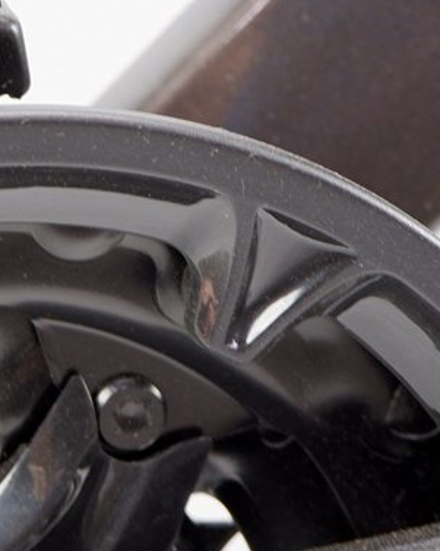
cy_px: 80
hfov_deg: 12.6
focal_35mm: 111
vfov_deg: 17.1
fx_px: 1809
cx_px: -371
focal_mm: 22.8
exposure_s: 1/34
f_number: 4.2
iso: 500
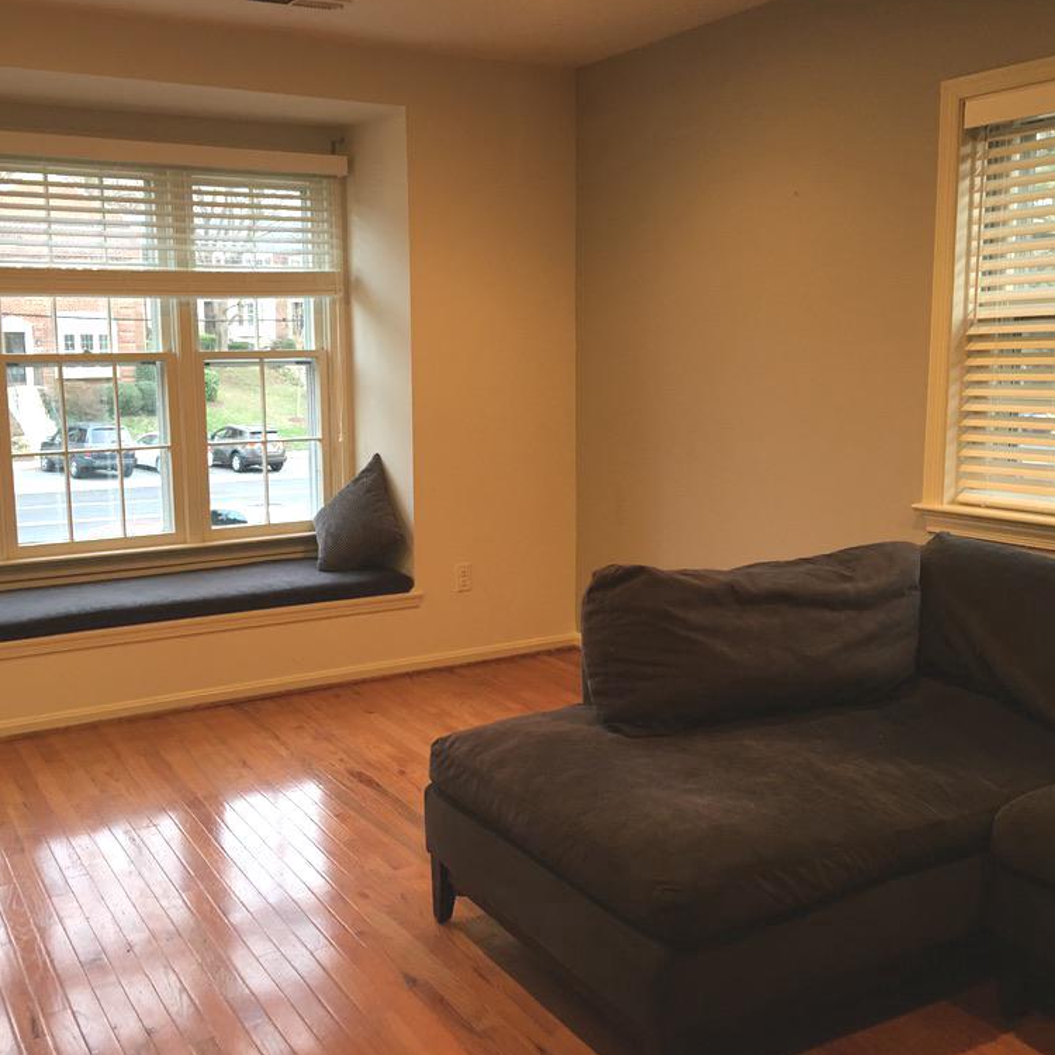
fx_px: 1207
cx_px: 473
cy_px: 520
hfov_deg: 47.1
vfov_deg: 47.2
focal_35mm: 35
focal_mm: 4.15
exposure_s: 1/15
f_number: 2.2
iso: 50
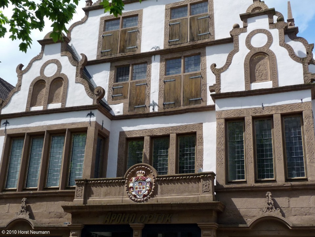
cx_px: 158
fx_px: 419
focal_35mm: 46
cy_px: 118
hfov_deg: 41.2
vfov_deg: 31.5
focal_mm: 5.6
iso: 100
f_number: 3.6
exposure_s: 1/800
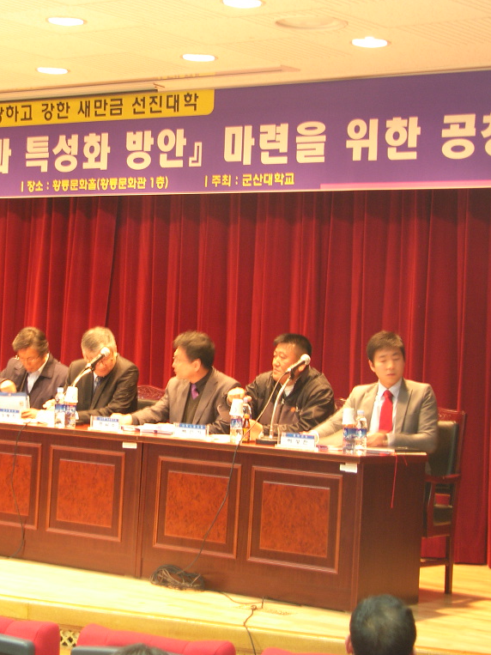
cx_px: 118
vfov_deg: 20.9
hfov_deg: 15.6
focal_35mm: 94
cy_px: 327
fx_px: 1778
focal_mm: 18
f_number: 3.2
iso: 100
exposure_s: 1/8
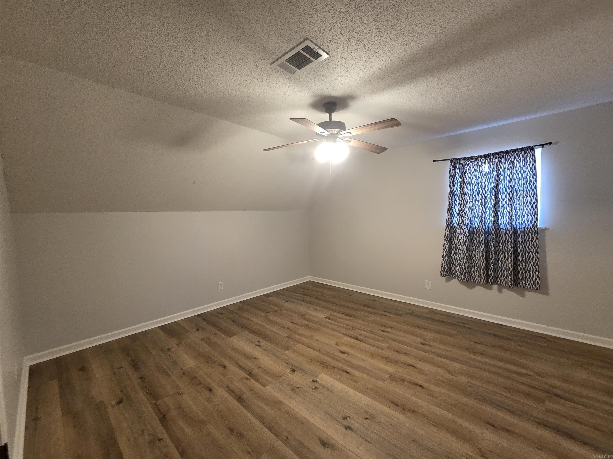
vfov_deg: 89.9
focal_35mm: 13
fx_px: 230
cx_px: 306
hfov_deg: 106.2
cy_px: 230
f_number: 2.2
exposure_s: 1/60
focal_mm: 2.2
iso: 400
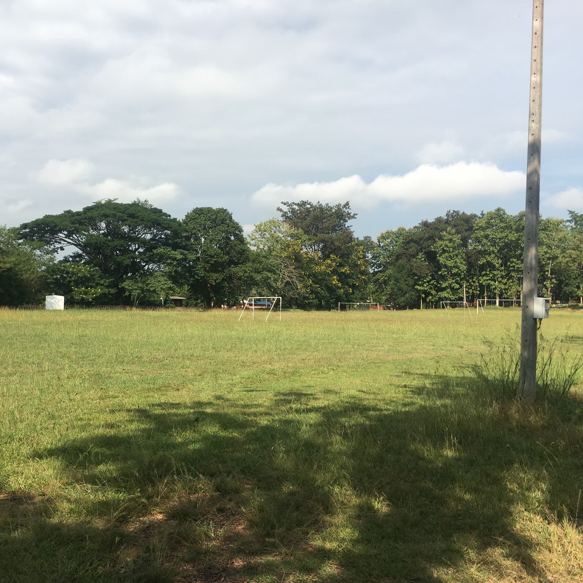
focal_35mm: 35
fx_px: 667
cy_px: 297
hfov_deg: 47.0
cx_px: 236
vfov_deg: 47.2
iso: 25
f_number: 2.2
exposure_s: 1/1374
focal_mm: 4.15
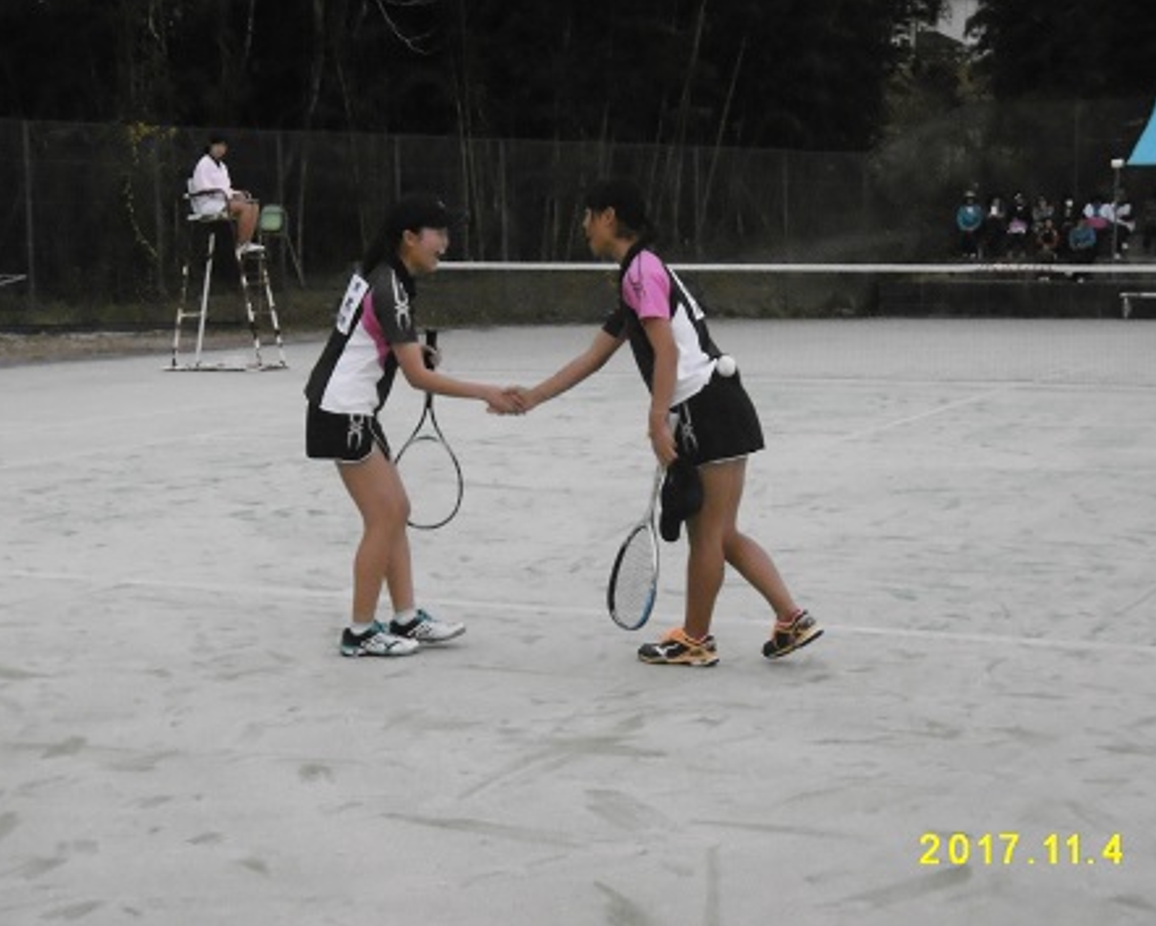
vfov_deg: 21.3
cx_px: 594
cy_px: 466
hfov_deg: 26.4
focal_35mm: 72
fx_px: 2464
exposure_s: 1/640
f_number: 11
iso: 1600
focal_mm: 12.1
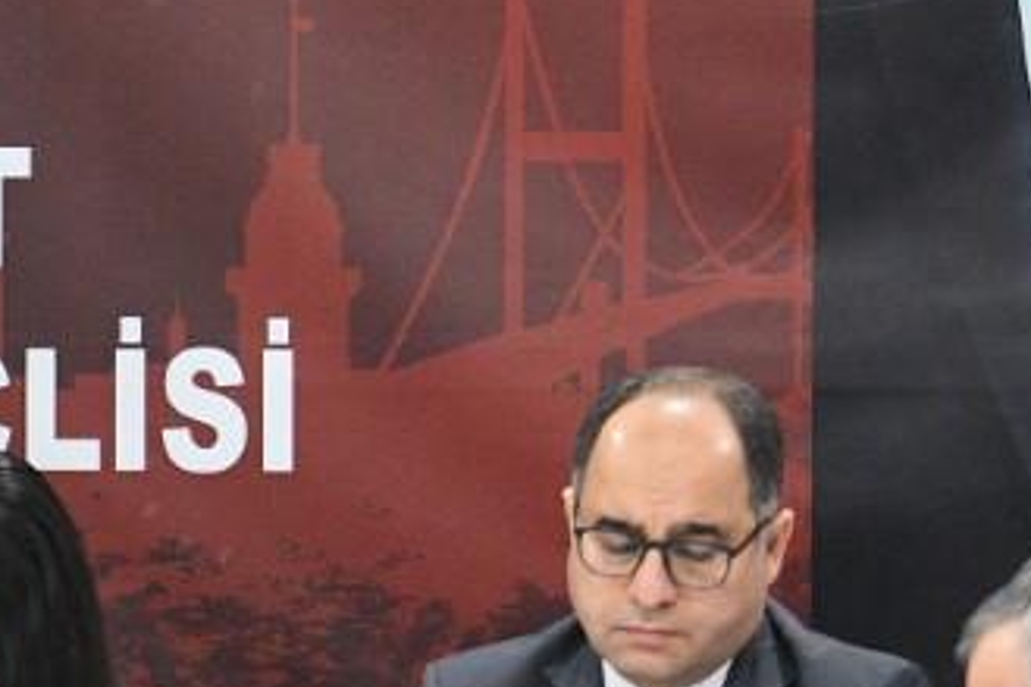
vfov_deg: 4.0
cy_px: 320
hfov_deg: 5.9
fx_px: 9875
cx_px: -295
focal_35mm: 345
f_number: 2.8
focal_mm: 70
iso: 2000
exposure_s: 1/200
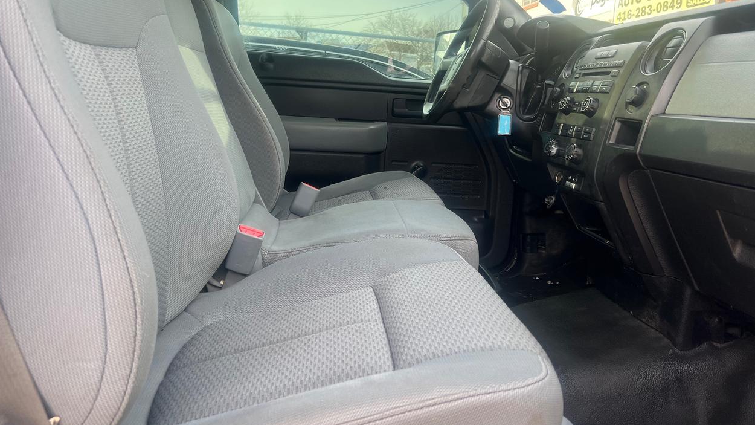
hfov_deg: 66.1
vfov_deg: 39.7
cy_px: 142
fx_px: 581
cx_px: 373
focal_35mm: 29
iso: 40
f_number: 1.5
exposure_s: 1/177
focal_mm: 5.7
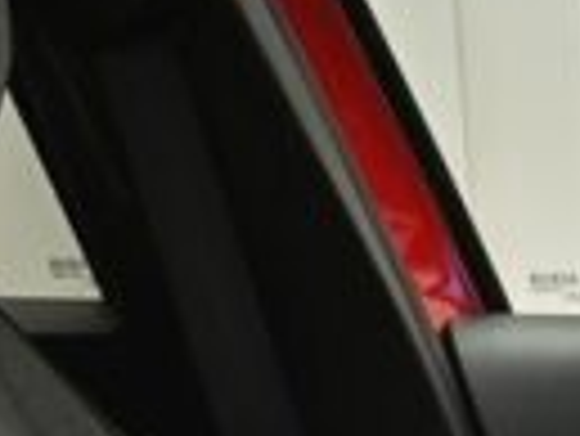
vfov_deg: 7.5
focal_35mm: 182
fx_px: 3052
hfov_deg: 10.4
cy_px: 1160
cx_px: 953
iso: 200
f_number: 1.6
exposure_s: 1/50
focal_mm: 5.4
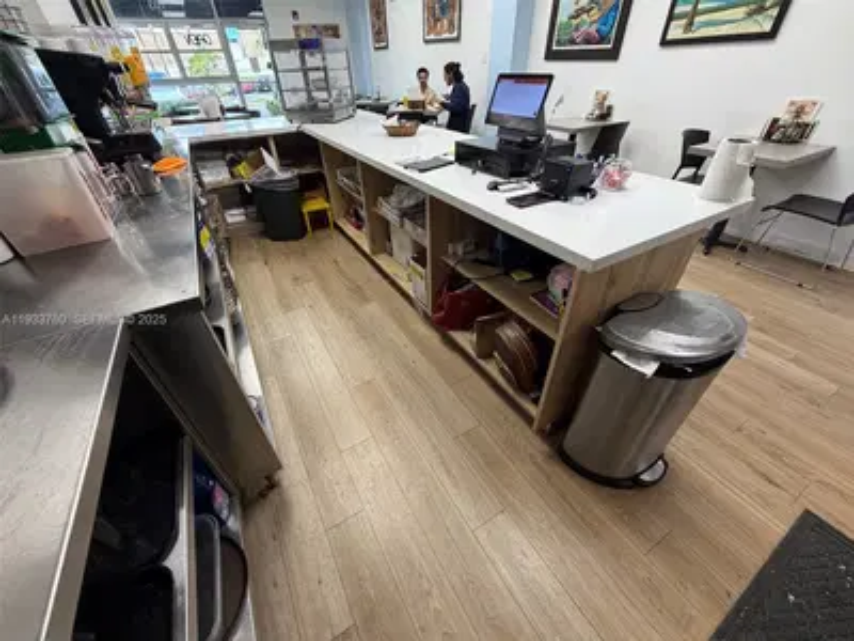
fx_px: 345
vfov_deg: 85.7
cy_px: 320
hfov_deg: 102.1
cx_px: 427
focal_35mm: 14
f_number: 2.2
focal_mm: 2.22
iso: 200
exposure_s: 1/120
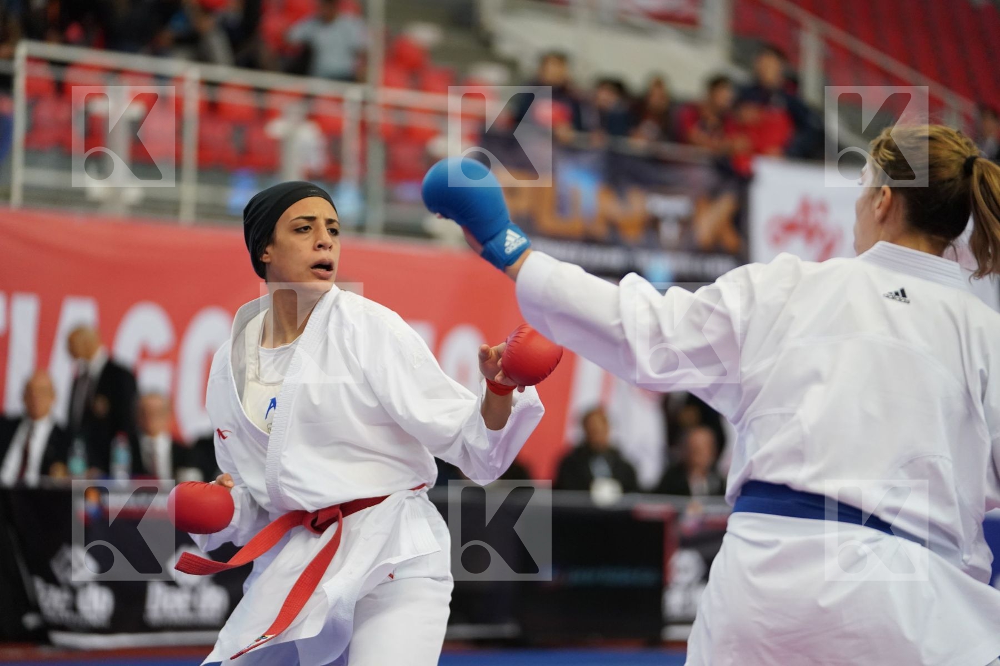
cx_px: 500
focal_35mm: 142
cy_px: 333
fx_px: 3944
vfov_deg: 9.7
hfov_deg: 14.4
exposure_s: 1/1000
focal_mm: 142
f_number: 2.8
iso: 3200
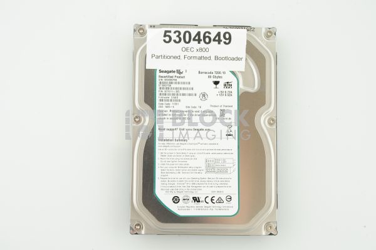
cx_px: 188
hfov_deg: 31.0
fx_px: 678
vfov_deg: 20.9
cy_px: 125
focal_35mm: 65
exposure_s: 1/125
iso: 1600
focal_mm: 65
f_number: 13
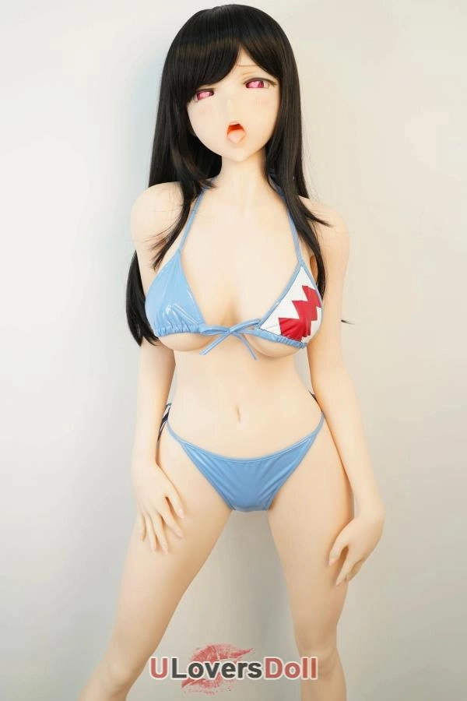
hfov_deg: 37.9
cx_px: 234
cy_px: 350
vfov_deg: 54.4
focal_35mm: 35
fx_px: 681
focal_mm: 35
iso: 640
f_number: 5
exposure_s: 1/100
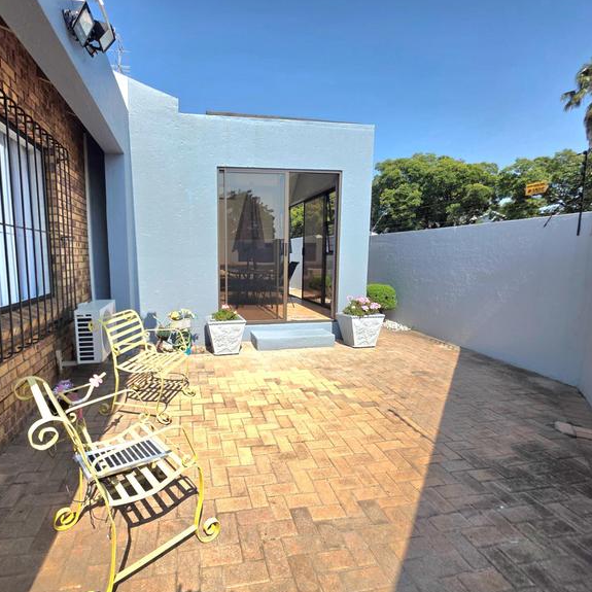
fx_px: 310
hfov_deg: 86.1
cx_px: 231
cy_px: 299
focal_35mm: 16
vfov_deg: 87.4
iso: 40
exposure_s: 1/2000
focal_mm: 2.2
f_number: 1.9
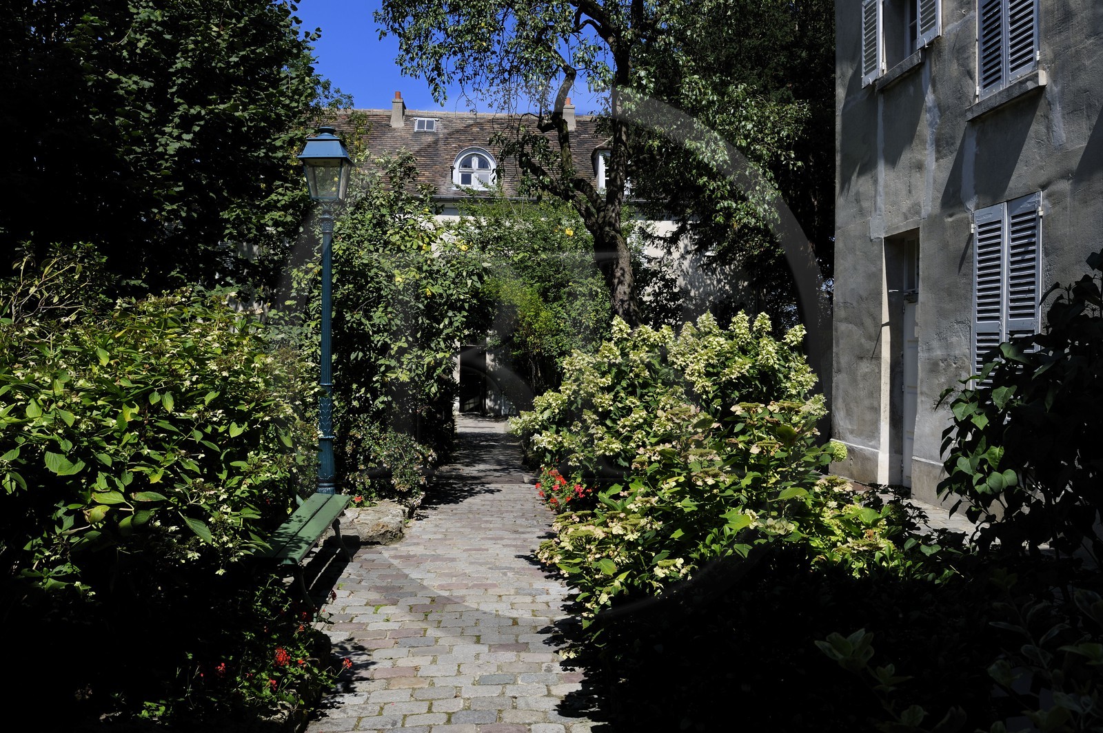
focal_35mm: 32
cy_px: 366
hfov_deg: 58.8
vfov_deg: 41.0
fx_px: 980
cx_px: 552
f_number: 13
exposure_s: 1/160
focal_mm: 32
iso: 200
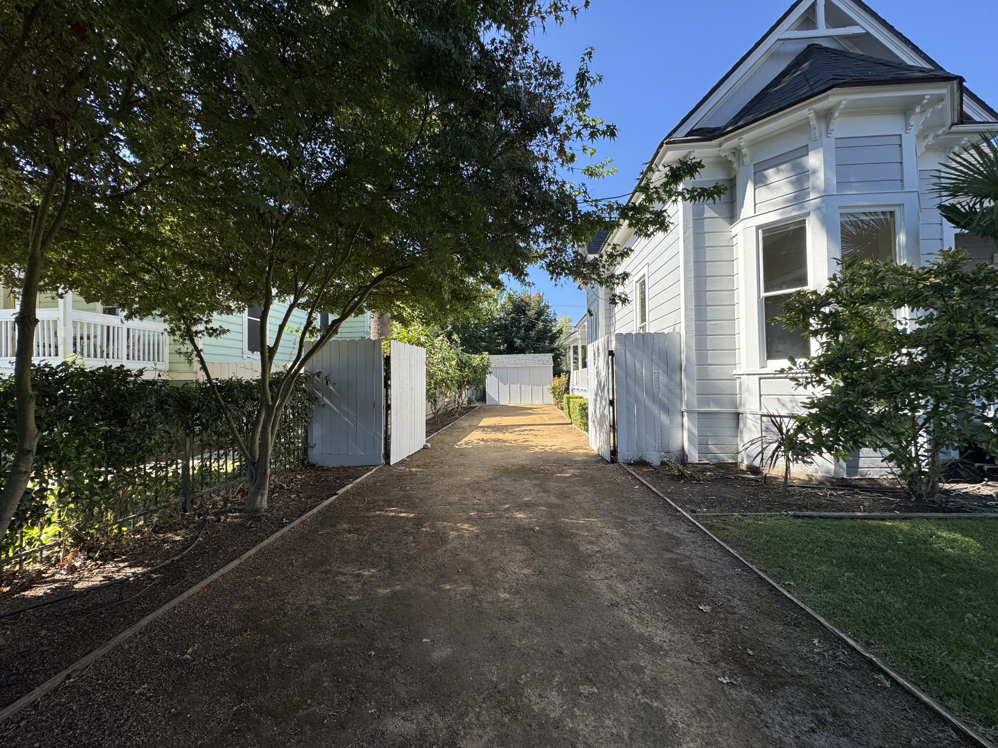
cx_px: 499
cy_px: 374
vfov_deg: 85.7
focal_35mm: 14
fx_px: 404
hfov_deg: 102.1
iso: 50
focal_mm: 2.22
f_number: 2.2
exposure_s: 1/687
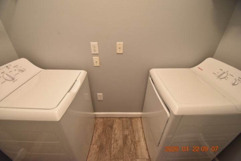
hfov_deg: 100.4
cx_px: 120
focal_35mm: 15
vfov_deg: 77.3
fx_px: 100
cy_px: 80
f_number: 3.5
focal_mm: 10
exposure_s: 1/6
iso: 800
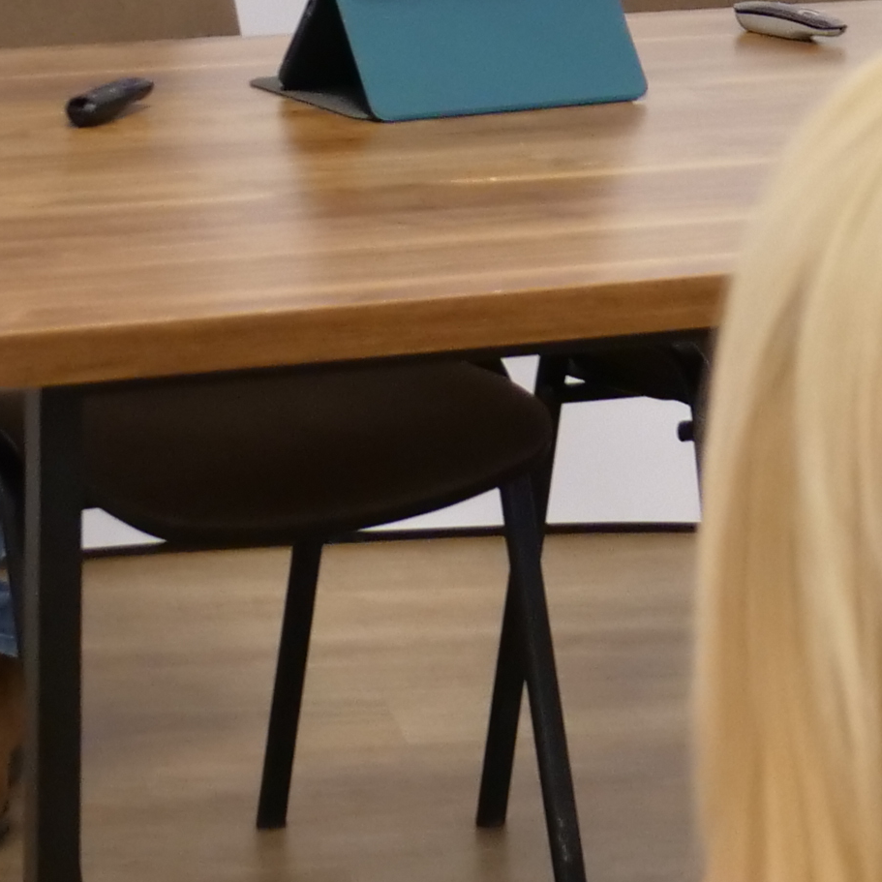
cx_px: 917
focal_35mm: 181
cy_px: -382
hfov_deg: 9.6
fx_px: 5218
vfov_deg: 9.4
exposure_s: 1/60
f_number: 3.2
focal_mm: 18
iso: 1250
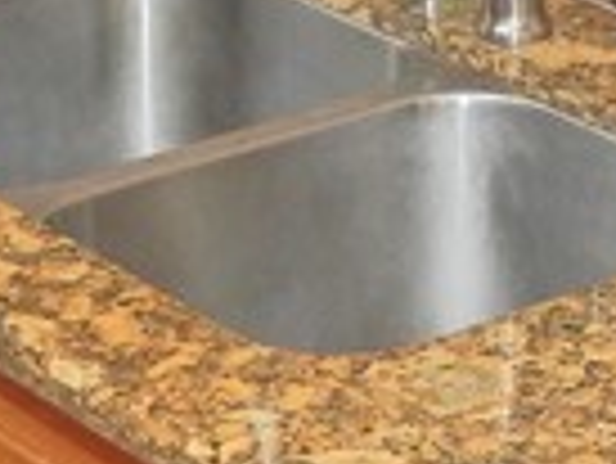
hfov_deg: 10.3
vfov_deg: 7.8
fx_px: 3331
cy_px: -158
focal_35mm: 187
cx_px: 800
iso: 200
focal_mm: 4.5
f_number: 3.4
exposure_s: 1/30
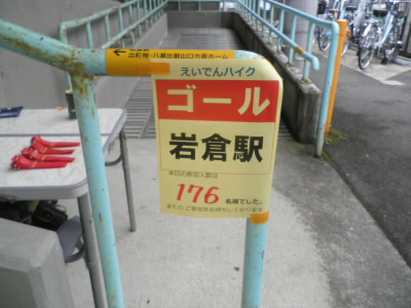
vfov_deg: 51.4
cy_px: 154
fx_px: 321
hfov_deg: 65.3
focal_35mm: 27
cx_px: 206
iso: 100
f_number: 3.2
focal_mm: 4.9
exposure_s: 1/250
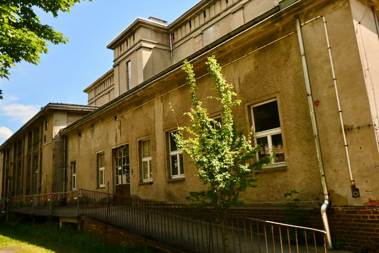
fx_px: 253
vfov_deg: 53.2
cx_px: 190
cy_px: 126
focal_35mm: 24
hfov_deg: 73.7
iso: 220
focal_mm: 16
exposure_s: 1/250
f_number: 4
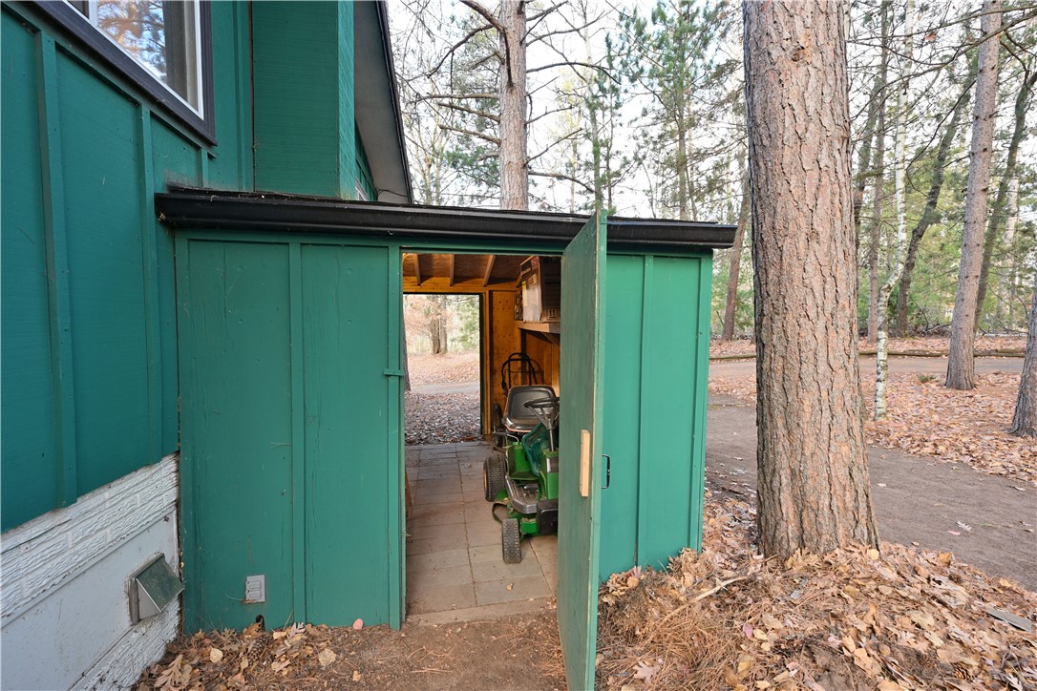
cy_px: 346
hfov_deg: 98.5
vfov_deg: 75.5
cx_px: 518
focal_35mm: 16
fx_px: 446
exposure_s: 1/20
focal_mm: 15.5
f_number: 5.6
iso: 200
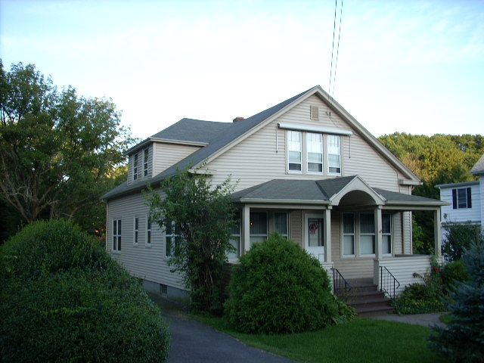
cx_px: 242
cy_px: 182
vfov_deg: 38.7
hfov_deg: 50.1
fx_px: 517
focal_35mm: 37
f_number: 2.8
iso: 64
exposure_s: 1/120
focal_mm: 6.2
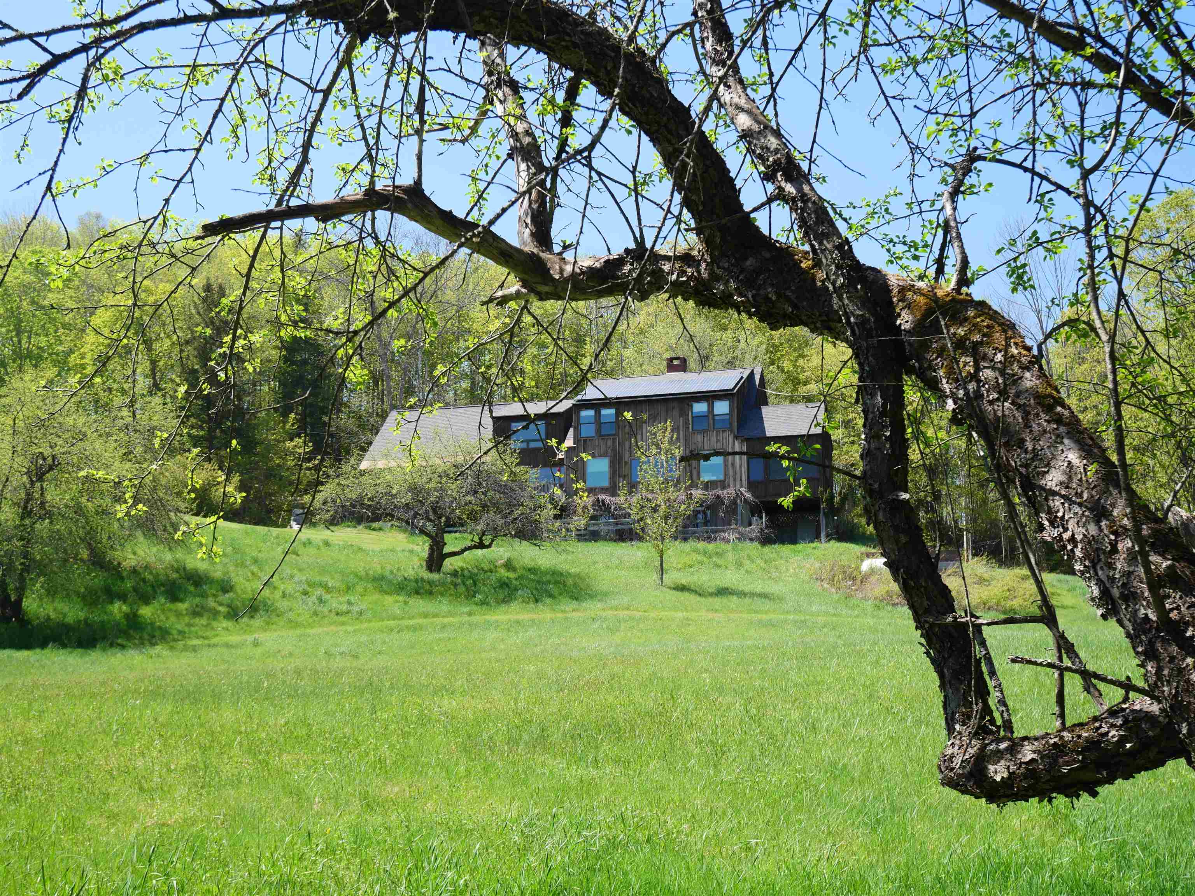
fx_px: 1519
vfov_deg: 32.9
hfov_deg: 42.9
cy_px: 448
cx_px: 598
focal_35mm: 44
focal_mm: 22
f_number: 5.6
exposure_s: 1/640
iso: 400
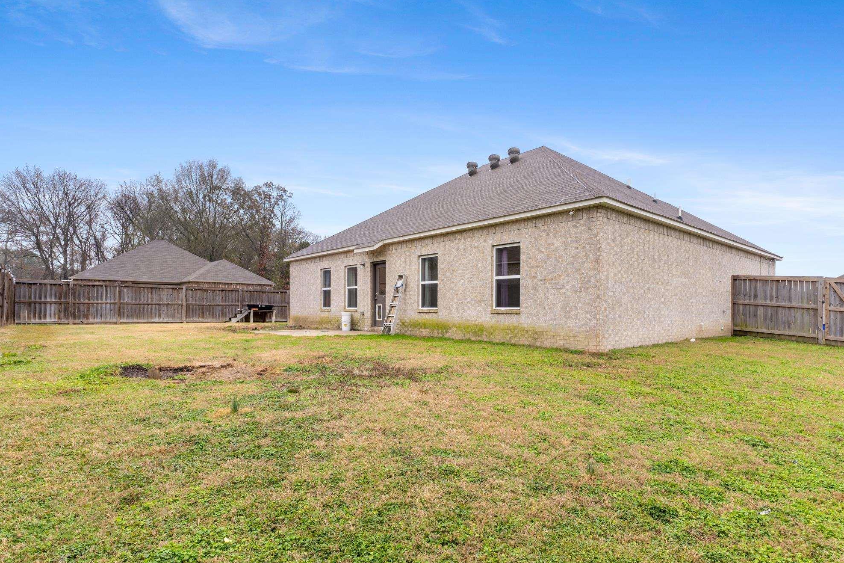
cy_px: 311
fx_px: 445
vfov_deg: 64.4
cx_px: 479
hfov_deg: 86.4
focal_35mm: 19
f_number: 9
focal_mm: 10
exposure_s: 1/15
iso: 200
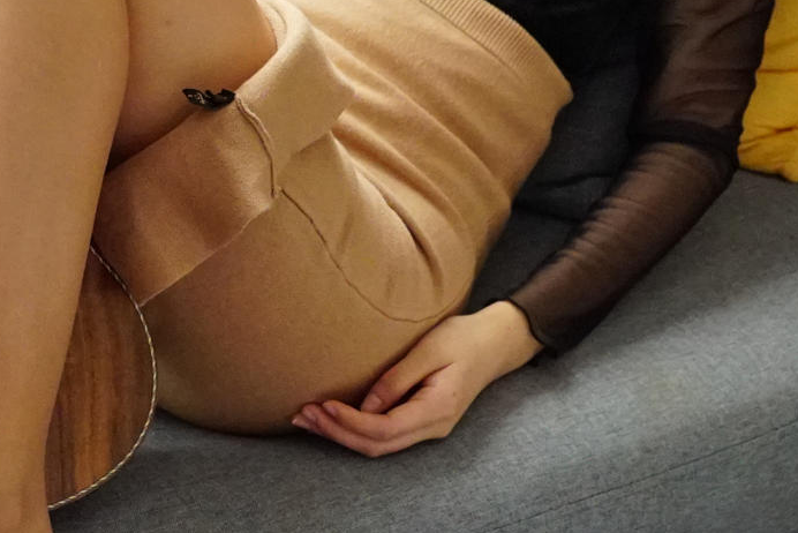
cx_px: 33
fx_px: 2306
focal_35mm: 104
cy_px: 224
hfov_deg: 19.2
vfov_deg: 13.2
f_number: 7.1
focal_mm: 40
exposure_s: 1/60
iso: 10000
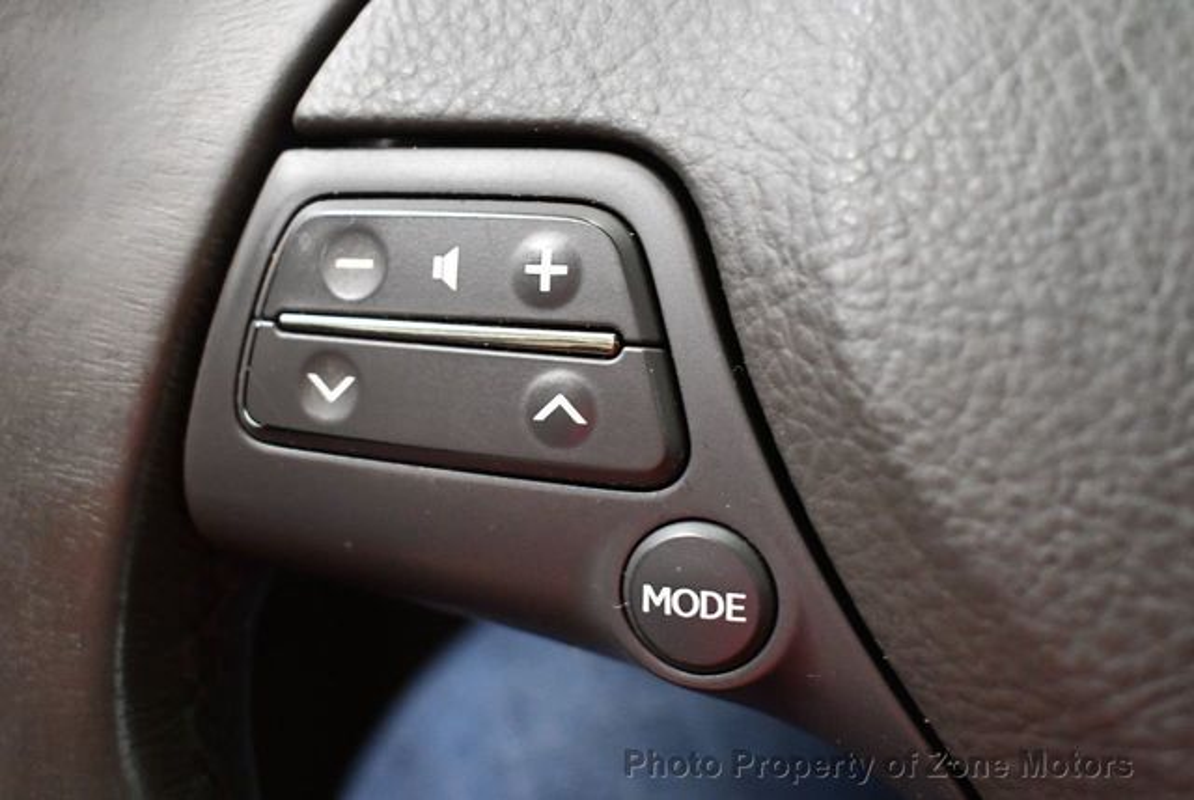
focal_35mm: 48
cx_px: 597
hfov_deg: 41.1
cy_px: 400
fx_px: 1595
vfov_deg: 28.2
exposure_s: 1/80
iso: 3200
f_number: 4
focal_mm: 24
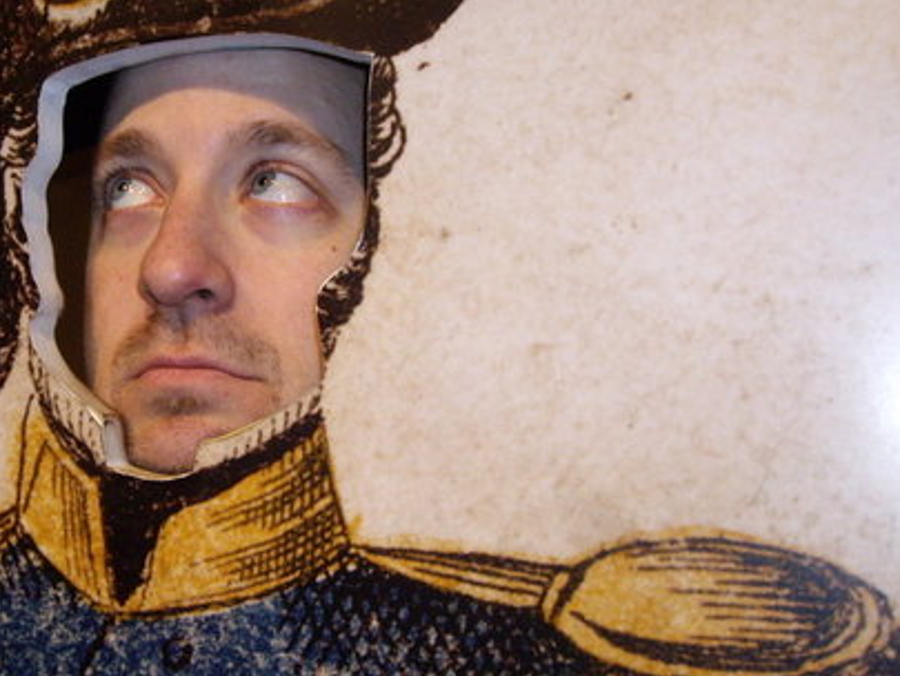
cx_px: 193
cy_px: 285
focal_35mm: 60
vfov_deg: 24.4
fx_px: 1560
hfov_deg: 31.4
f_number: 2.7
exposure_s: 1/40
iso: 200
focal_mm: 6.2
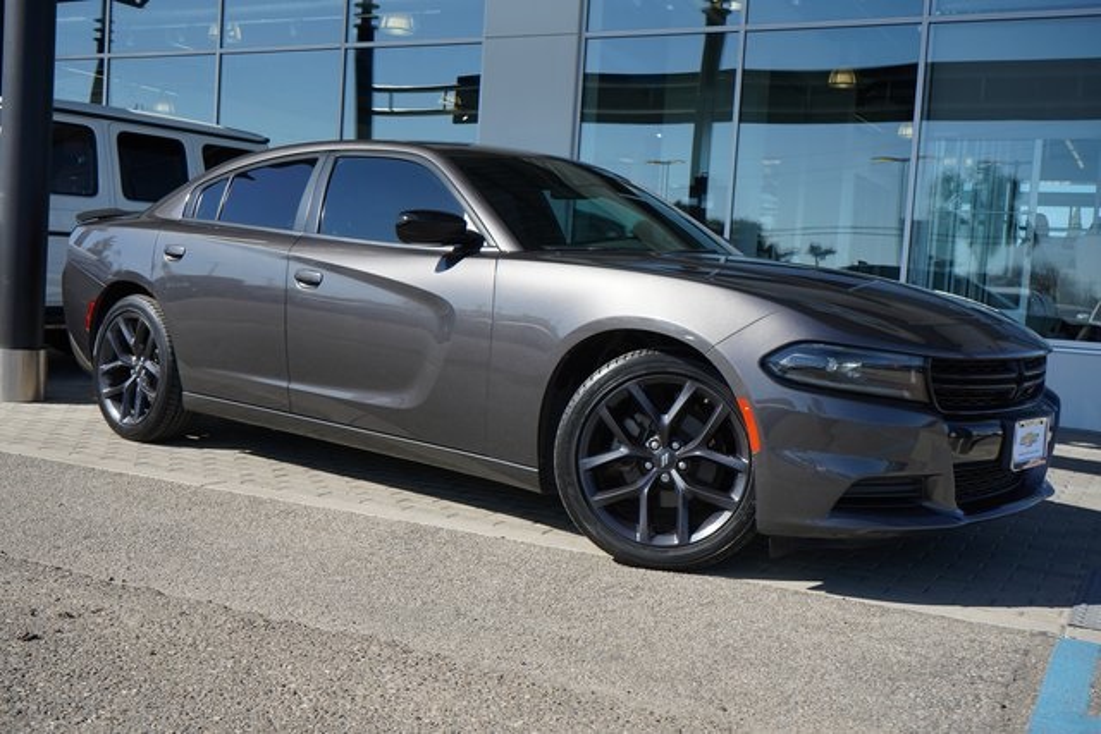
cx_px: 550
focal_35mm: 37
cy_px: 367
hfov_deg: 51.9
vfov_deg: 36.0
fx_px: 1132
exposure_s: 1/1250
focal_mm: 37
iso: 800
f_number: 8
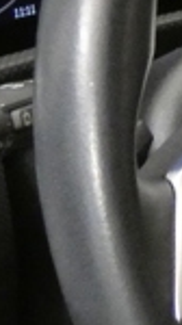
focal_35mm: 268
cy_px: 165
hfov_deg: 4.3
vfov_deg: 8.1
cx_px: 630
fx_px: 2307
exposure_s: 1/15
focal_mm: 8.2
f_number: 3.8
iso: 1600
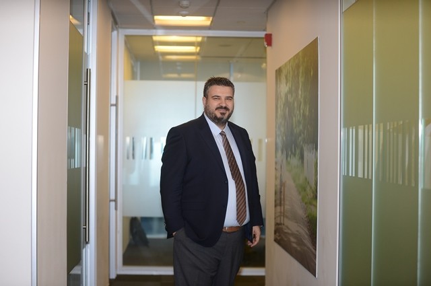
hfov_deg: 28.9
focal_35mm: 70
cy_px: 143
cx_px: 216
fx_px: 837
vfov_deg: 19.4
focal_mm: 70
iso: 500
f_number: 3.2
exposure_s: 1/250
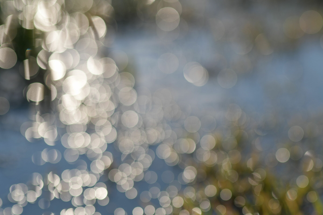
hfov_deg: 16.1
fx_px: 1139
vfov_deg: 10.8
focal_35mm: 127
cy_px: 108
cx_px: 162
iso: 100
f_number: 2
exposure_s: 1/5000
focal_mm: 85
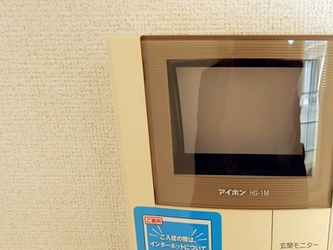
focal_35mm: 38
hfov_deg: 47.4
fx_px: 366
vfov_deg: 37.0
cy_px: 185
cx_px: 243
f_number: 3
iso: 125
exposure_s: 1/80
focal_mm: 4
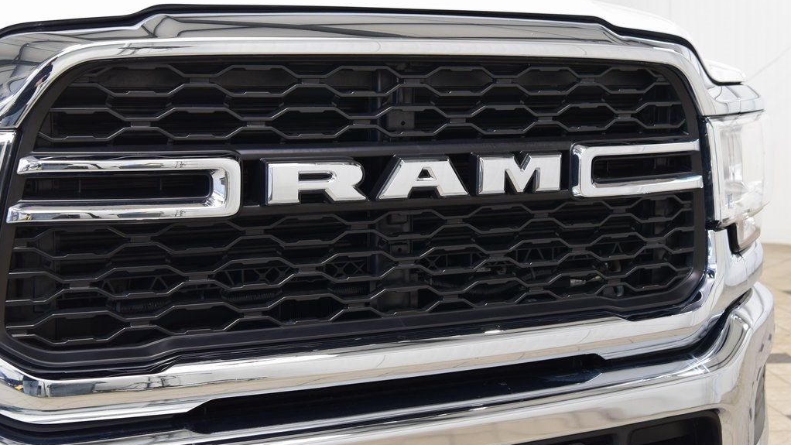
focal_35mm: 63
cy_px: 199
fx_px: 1321
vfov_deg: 19.1
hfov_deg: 33.3
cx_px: 396
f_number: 6.3
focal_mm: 40
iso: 720
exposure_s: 1/15
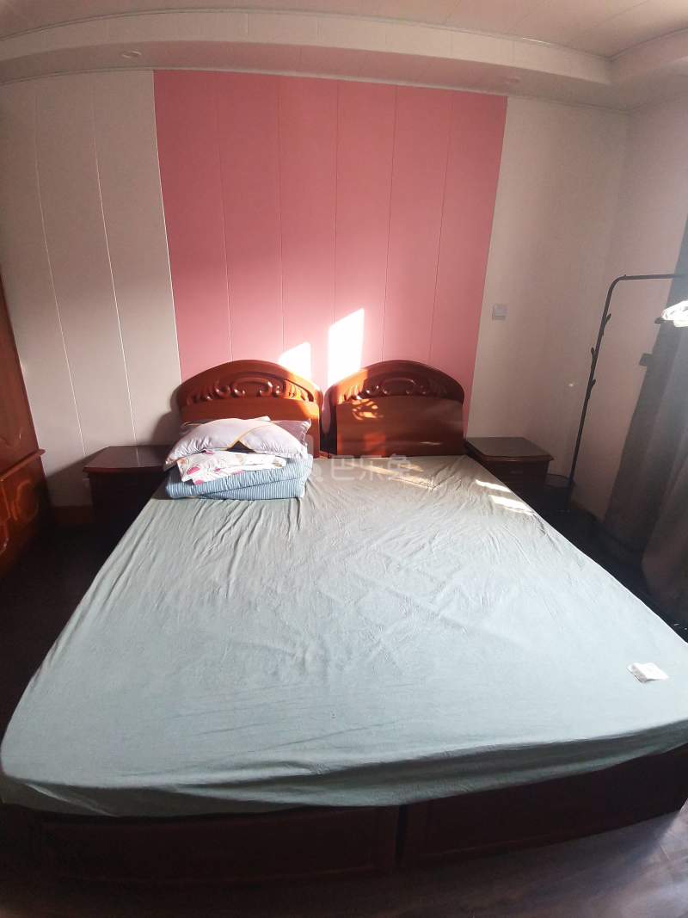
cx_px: 344
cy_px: 459
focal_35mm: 17
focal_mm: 1.78
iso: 125
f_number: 2.4
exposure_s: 1/50
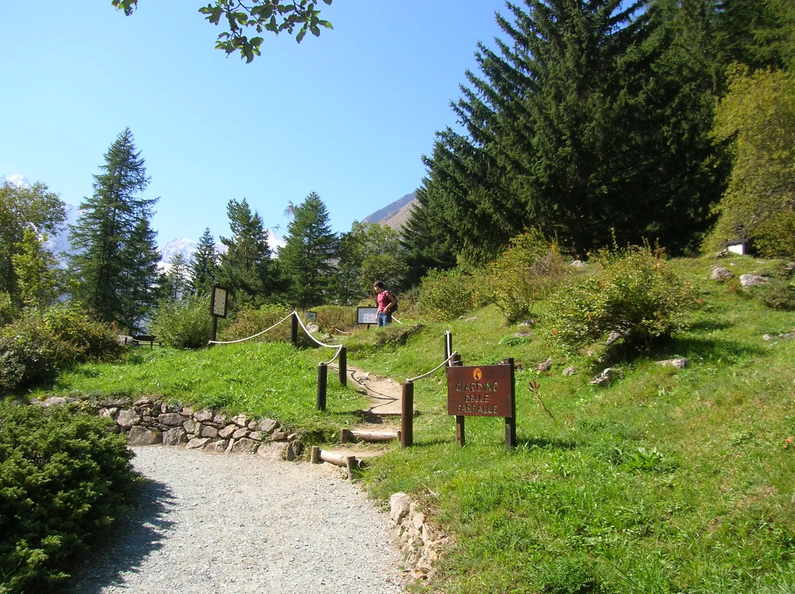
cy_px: 297
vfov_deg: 41.7
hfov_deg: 54.0
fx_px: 780
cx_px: 398
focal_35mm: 34
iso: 50
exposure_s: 1/213
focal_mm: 5.7
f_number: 4.9
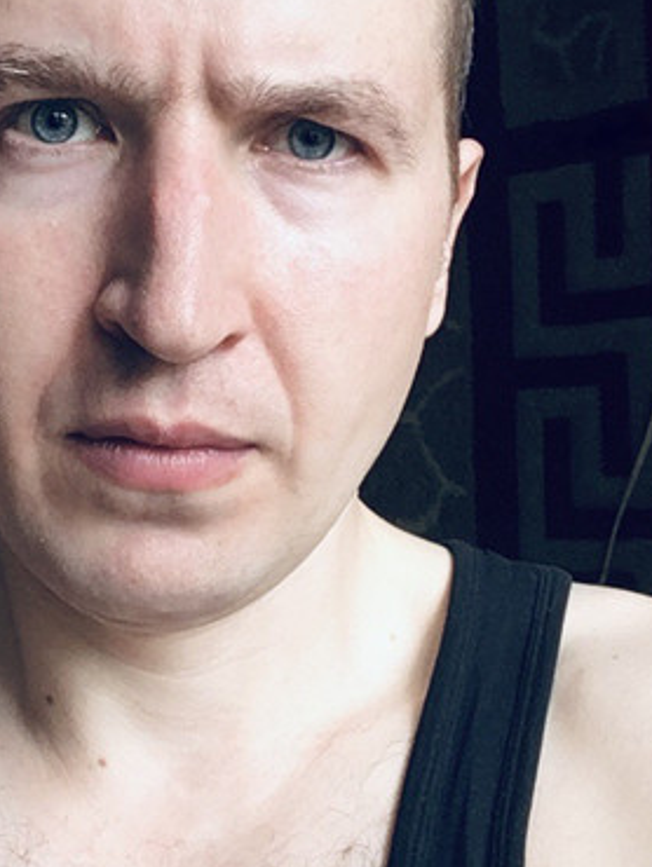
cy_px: 366
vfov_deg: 28.9
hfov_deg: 21.8
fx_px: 1681
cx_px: 190
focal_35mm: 67
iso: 50
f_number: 2.4
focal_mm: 2.15
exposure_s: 1/50
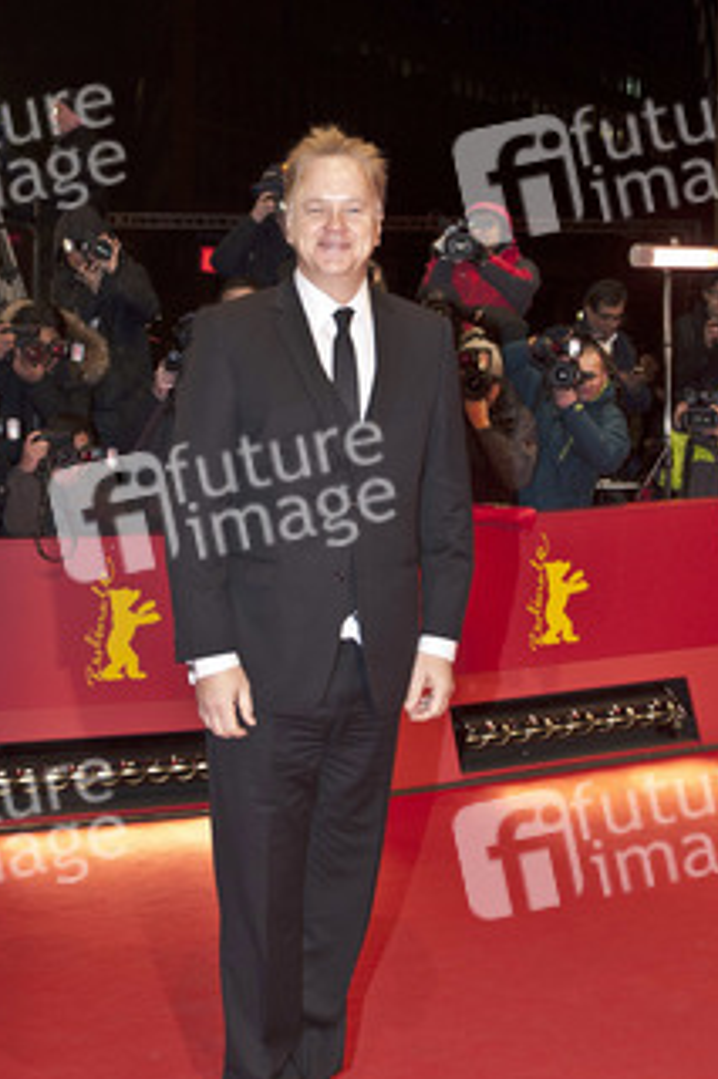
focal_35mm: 40
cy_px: 671
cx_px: 322
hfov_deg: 33.3
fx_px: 1198
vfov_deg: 48.1
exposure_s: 1/250
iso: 1250
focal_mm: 32
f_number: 4
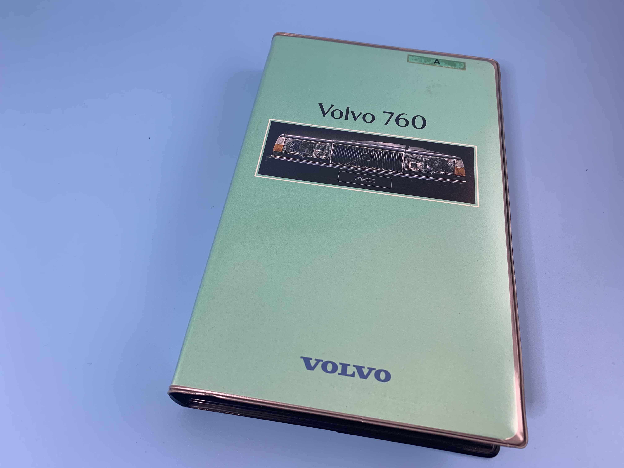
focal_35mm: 26
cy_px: 234
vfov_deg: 53.1
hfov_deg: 67.3
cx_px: 312
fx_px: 469
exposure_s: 1/100
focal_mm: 4.25
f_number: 1.8
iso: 32
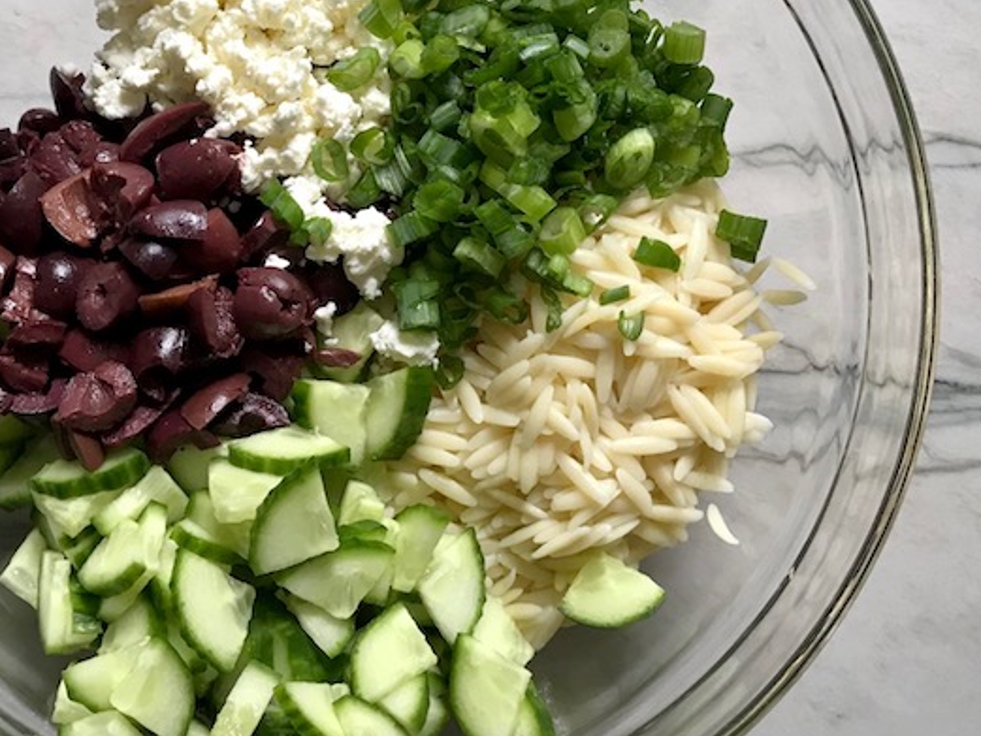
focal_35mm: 43
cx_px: 316
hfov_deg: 43.2
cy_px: 288
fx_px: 1219
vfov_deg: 33.5
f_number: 1.8
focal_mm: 3.99
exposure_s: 1/30
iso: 32
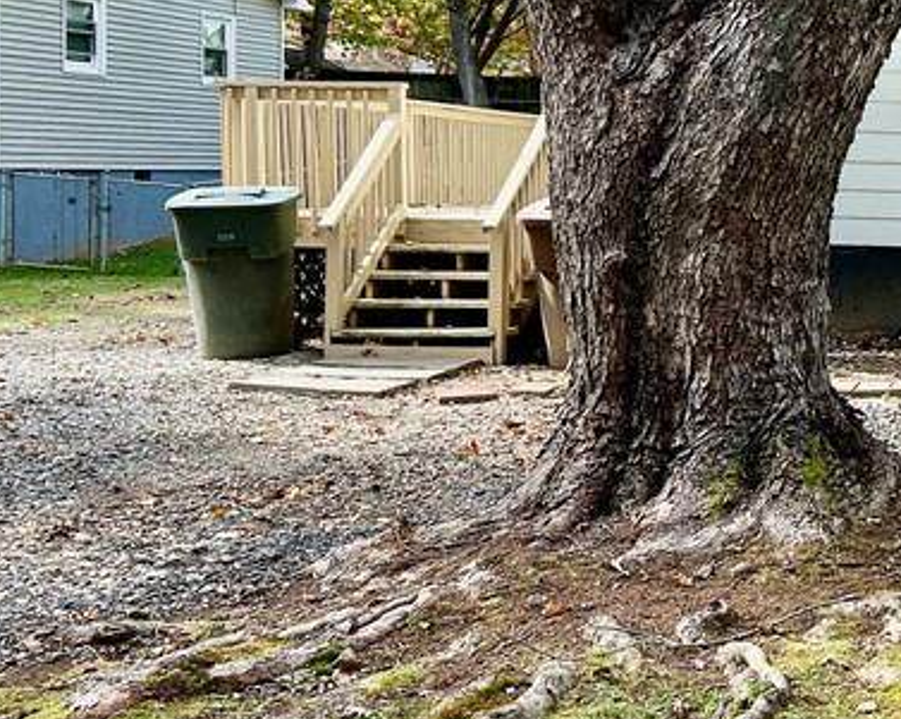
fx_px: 1839
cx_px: 1092
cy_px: 258
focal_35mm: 69
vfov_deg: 22.1
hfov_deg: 24.8
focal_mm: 5.7
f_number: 1.5
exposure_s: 1/674
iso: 50
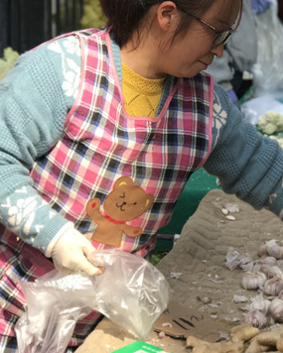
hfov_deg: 12.3
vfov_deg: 15.4
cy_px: 121
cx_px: 210
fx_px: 1308
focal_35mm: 125
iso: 20
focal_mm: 6.6
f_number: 2.8
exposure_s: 1/336
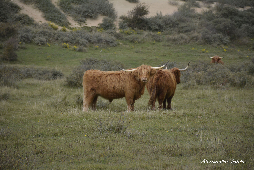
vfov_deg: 6.5
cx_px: 127
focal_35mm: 210
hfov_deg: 9.8
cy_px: 85
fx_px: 1482
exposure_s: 1/200
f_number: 5.6
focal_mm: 140
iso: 500
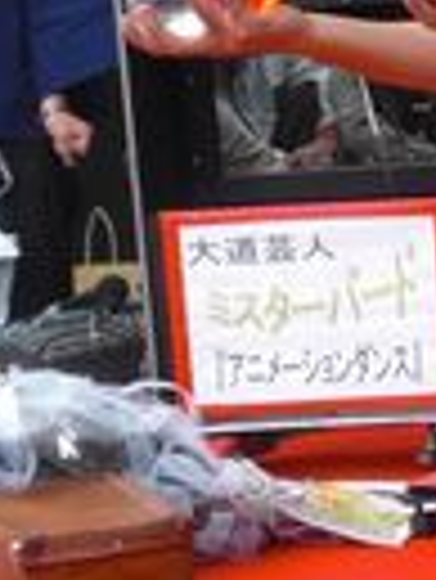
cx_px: 488
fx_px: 3370
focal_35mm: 201
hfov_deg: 7.4
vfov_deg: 9.8
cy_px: 83
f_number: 4.5
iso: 400
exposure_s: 1/320
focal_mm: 12.47
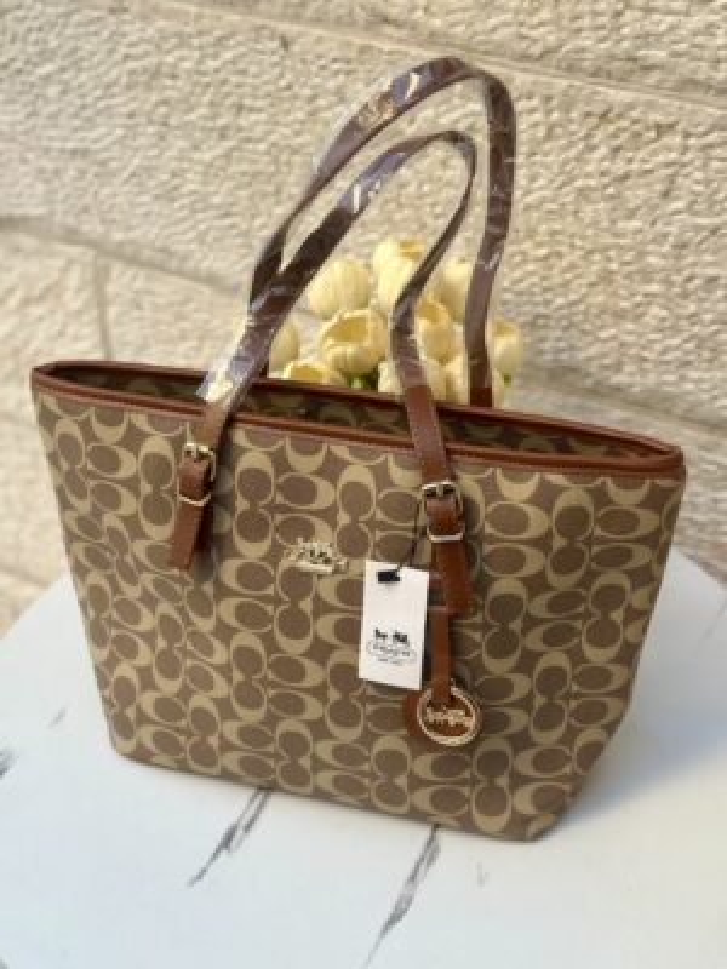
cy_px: 484
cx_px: 364
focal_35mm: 48
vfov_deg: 39.7
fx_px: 1344
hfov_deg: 30.3
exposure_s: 1/283
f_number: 1.78
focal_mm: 6.86
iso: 80
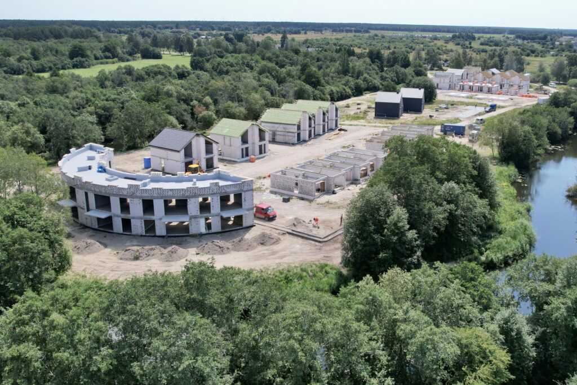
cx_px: 288
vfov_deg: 57.2
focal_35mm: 22
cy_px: 192
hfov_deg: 78.6
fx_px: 353
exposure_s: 1/1500
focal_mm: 8.38
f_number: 2.8
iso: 100
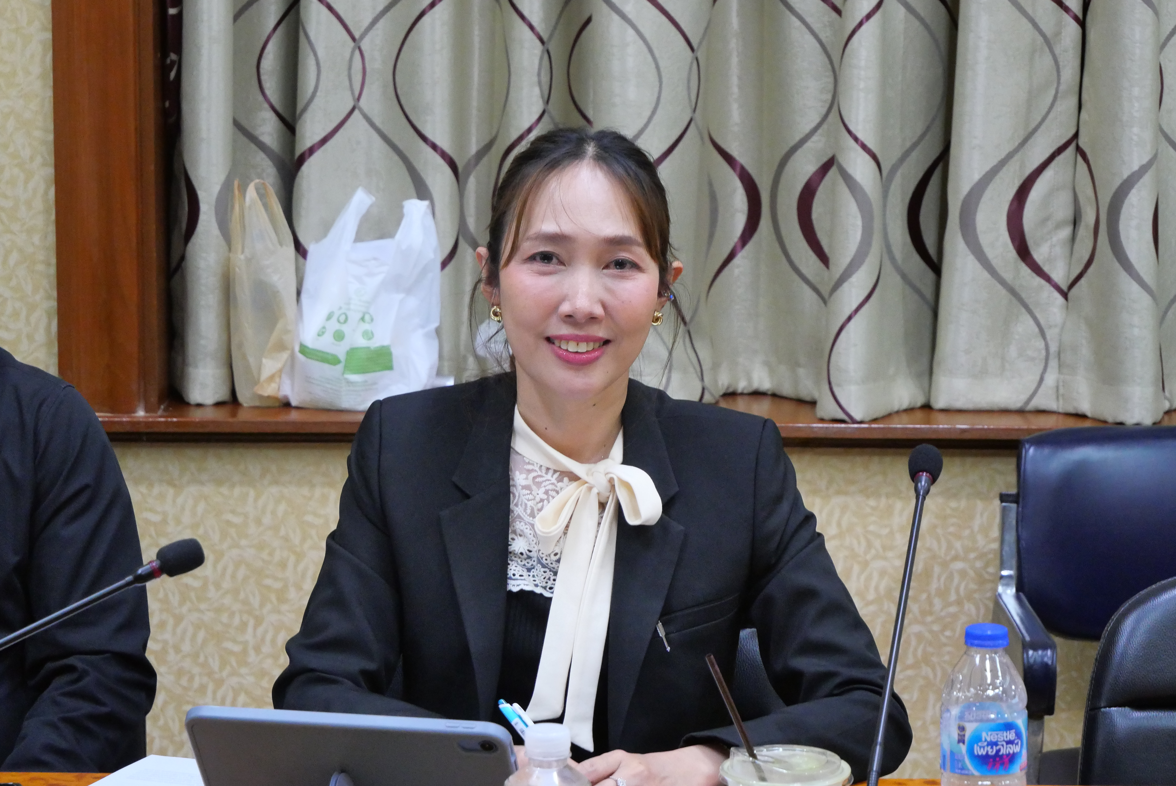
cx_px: 588
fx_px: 3301
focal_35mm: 101
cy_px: 393
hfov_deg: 20.2
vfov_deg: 13.6
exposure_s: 1/30
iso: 3200
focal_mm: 49
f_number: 5.6
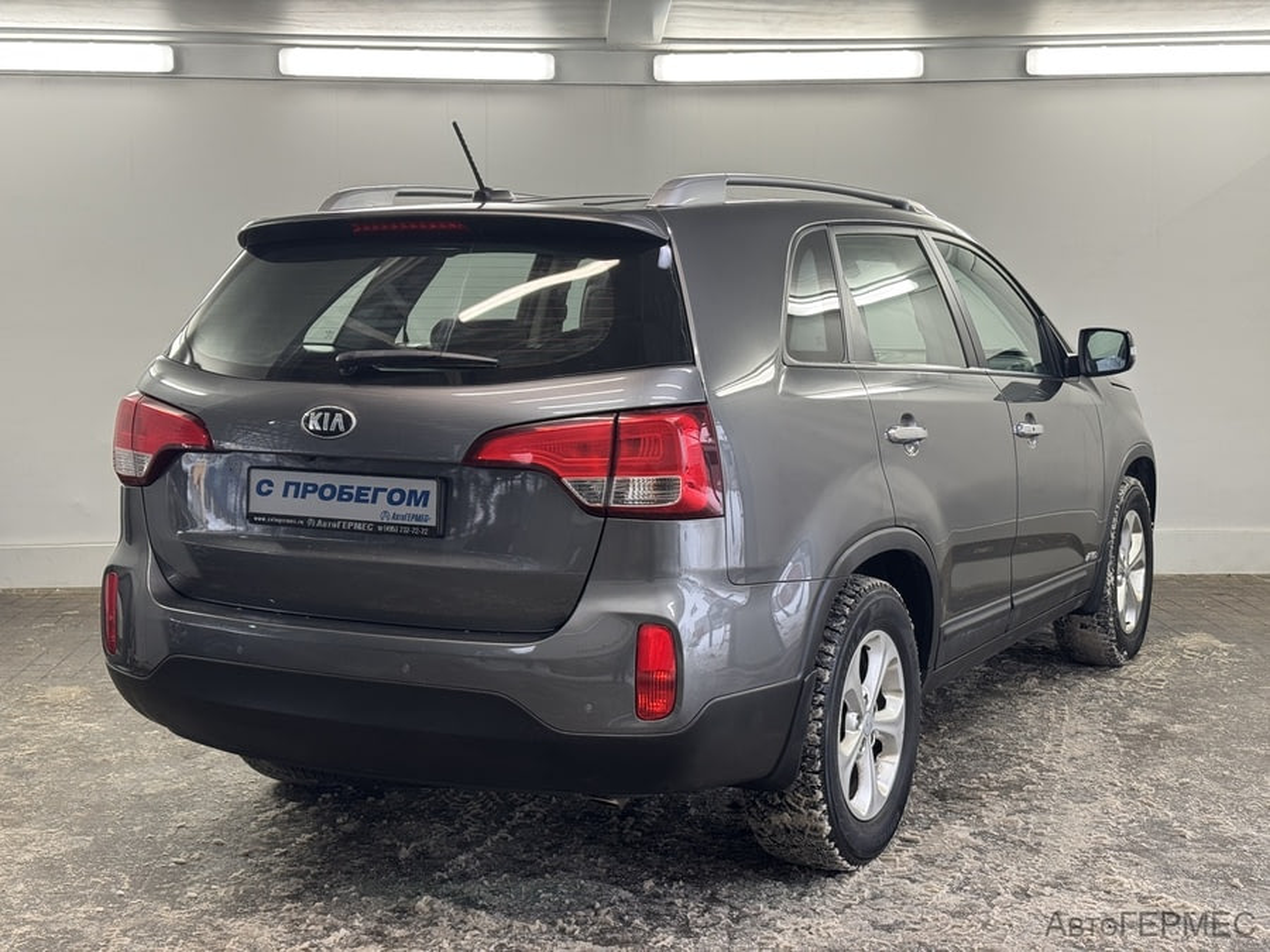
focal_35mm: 48
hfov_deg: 39.7
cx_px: 635
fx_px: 1761
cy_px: 476
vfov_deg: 30.3
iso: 80
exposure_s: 1/100
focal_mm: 6.76
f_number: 1.78
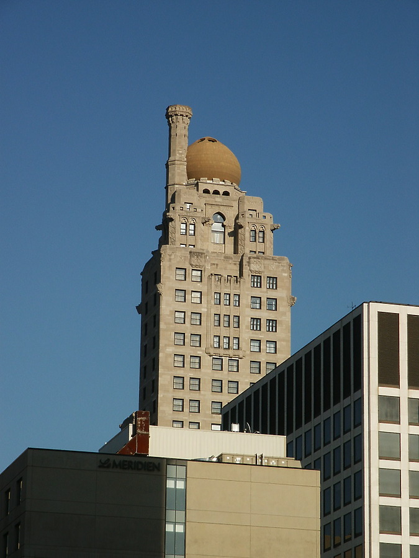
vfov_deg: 14.2
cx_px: 210
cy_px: 279
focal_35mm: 139
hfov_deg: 10.7
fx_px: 2243
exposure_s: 1/350
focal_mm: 28.22
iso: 64
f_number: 8
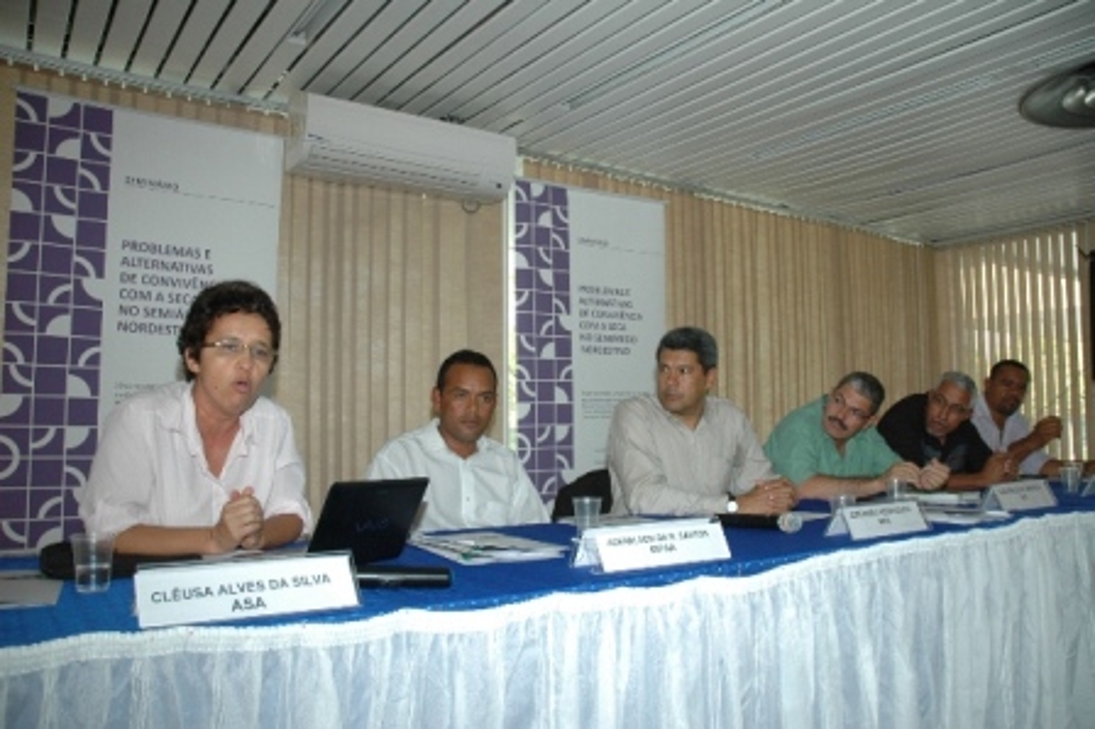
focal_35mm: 27
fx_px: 821
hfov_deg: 67.4
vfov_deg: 47.9
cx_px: 548
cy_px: 364
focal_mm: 18
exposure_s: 1/60
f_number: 5
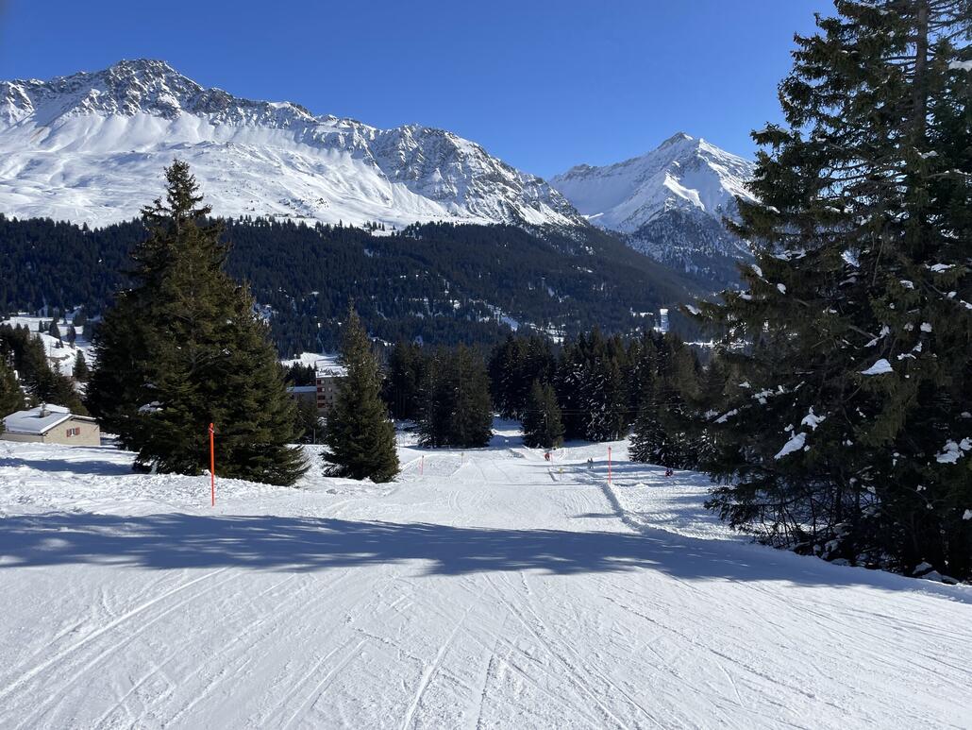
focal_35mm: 26
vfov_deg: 53.1
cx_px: 486
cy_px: 365
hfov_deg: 67.3
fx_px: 730
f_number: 1.6
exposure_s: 1/7813
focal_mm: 4.2
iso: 32
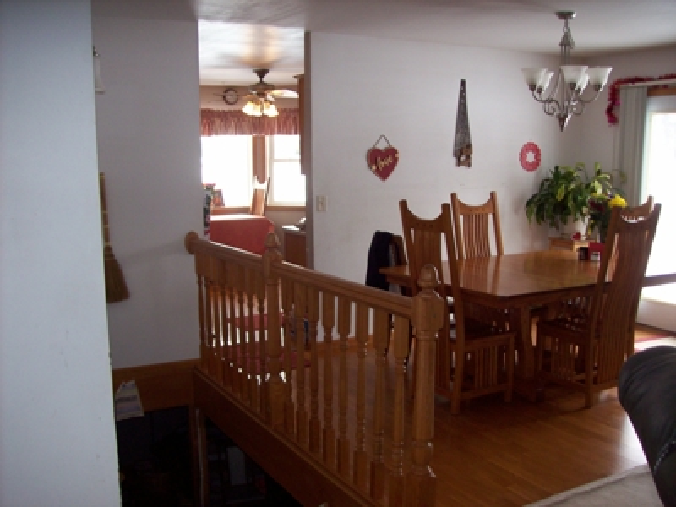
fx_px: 703
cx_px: 338
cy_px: 254
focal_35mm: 36
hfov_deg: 51.4
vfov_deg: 39.7
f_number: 2.7
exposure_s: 1/64
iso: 80
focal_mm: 6
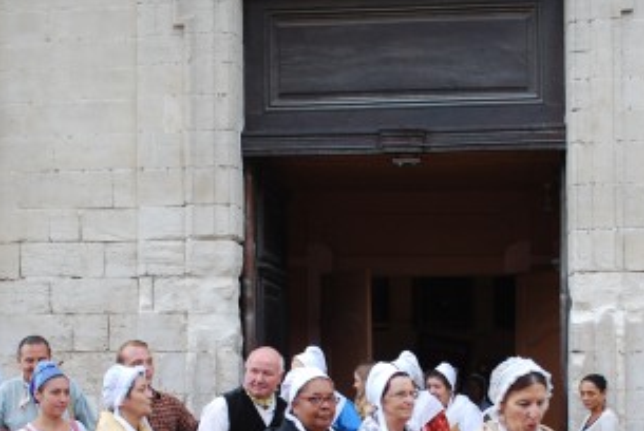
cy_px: 383
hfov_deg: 31.8
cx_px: 365
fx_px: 1128
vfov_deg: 21.2
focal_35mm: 63
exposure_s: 1/80
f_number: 4.5
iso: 200
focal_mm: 20
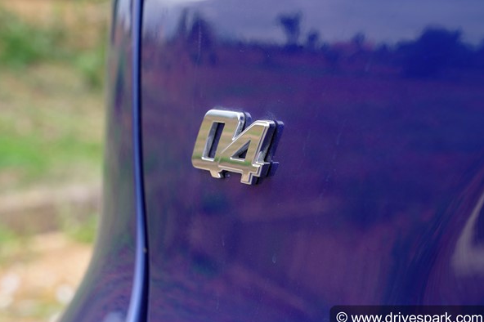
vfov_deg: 19.2
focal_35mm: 71
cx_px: 242
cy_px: 163
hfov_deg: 28.5
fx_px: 954
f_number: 10
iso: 100
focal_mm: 70
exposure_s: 1/160
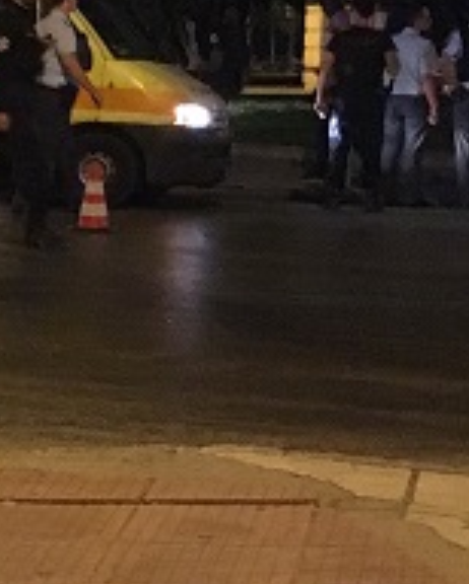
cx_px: -627
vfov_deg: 16.2
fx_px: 2044
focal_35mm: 118
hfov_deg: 11.1
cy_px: 179
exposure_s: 1/17
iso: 320
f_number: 2.2
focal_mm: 4.15
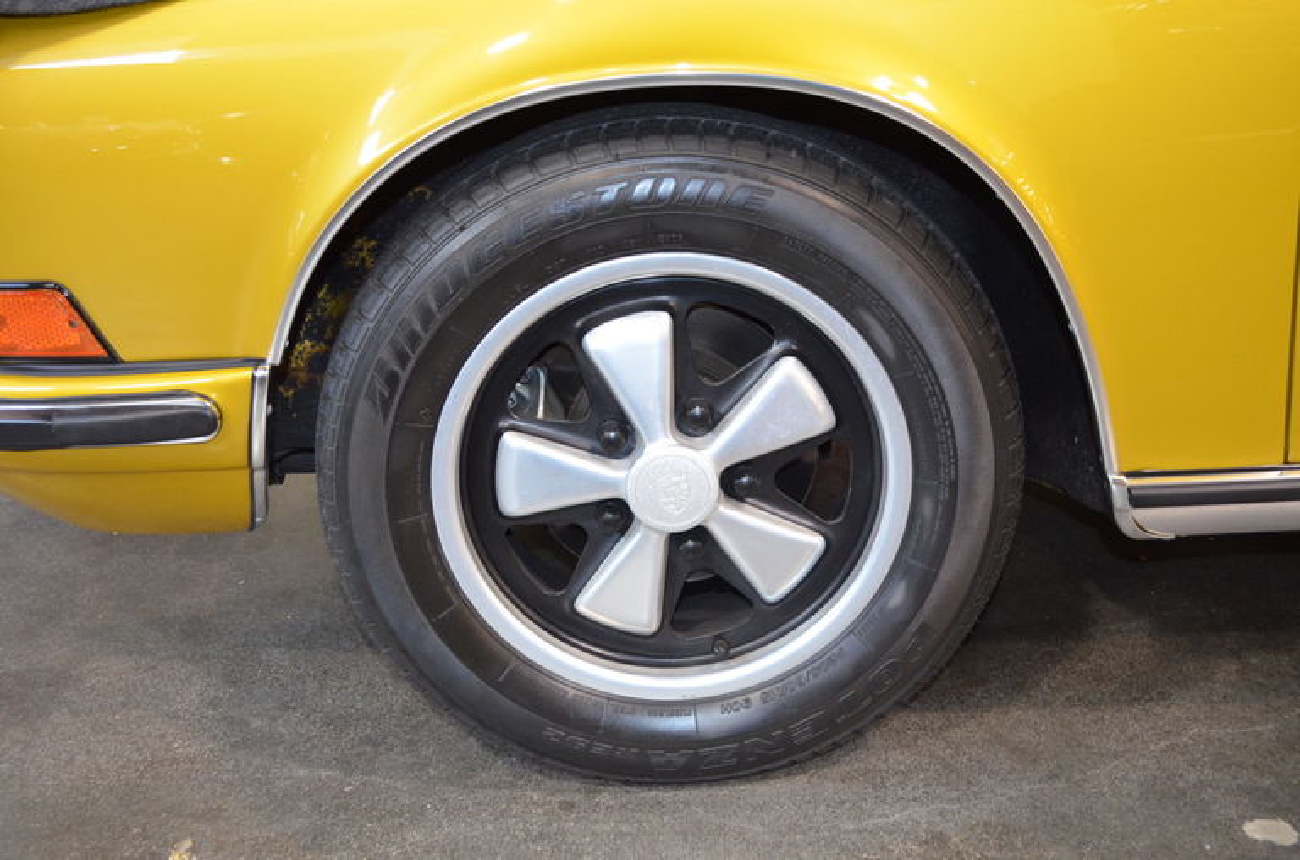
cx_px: 650
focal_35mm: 42
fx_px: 1513
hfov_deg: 46.5
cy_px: 430
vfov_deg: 31.7
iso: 2000
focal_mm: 28
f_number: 4.5
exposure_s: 1/60
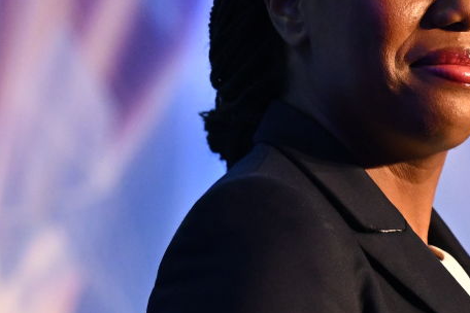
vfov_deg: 2.7
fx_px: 6593
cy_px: 119
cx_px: 263
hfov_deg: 4.1
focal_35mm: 505
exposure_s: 1/320
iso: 2500
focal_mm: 150
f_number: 2.8
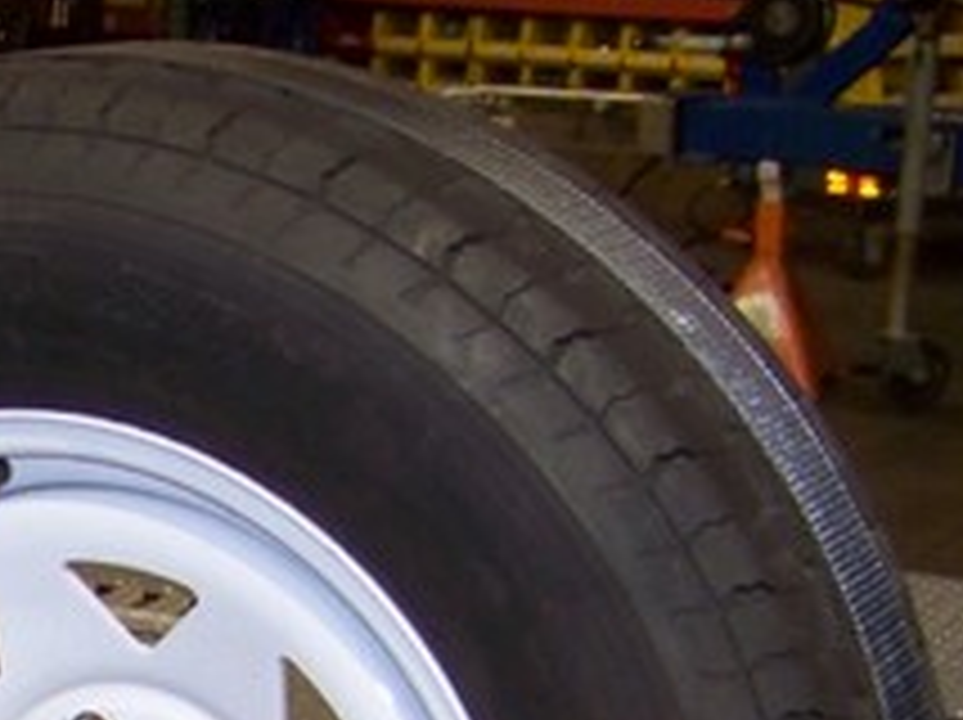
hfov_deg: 16.1
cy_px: 1006
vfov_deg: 12.1
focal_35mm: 118
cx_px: -194
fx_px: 3279
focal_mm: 5.85
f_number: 2.8
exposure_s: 1/30
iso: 200
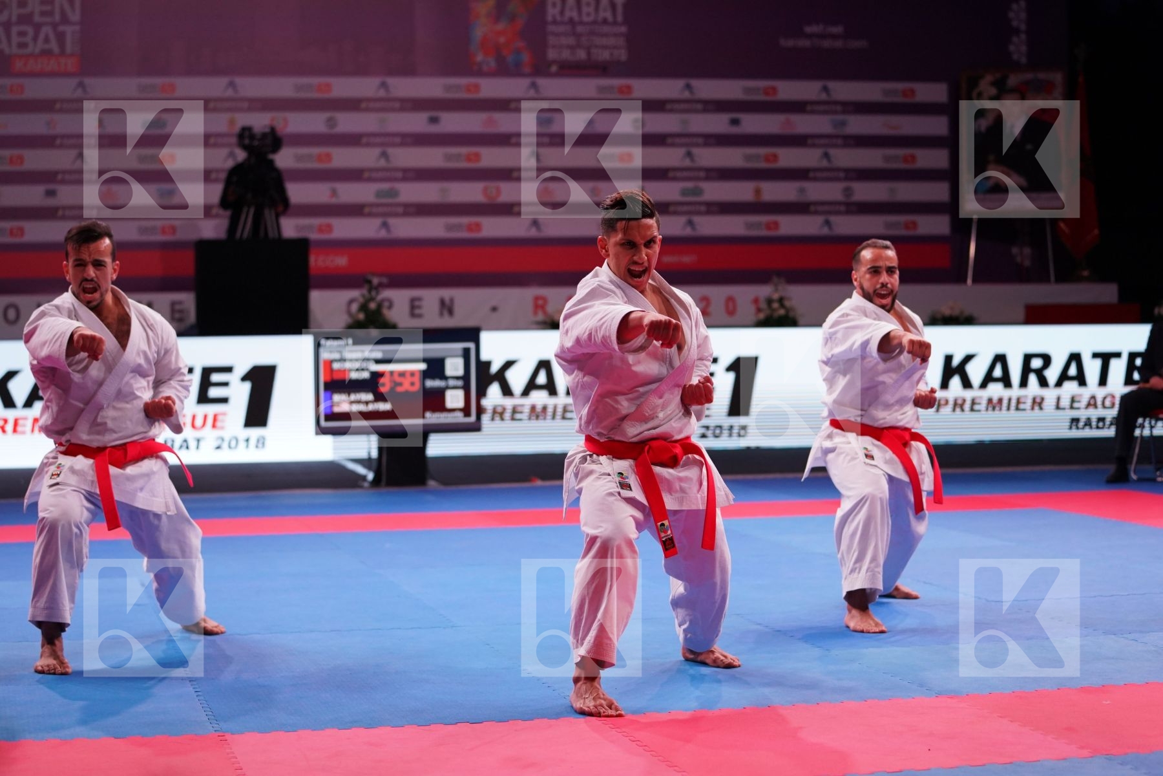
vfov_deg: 19.5
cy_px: 388
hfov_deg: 28.8
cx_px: 582
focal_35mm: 70
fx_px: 2261
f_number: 2.8
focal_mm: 70
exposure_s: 1/500
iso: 2000
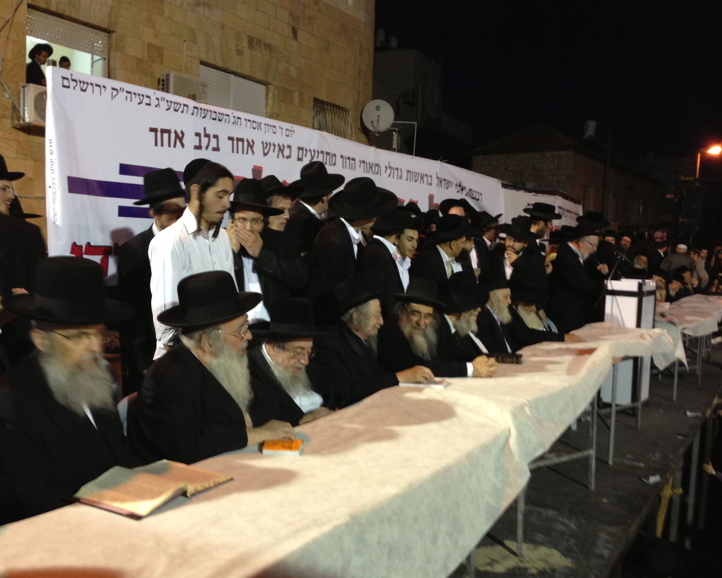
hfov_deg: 51.5
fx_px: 748
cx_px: 363
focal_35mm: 35
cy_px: 293
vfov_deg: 42.2
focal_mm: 4.13
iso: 125
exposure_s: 1/20
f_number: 2.4
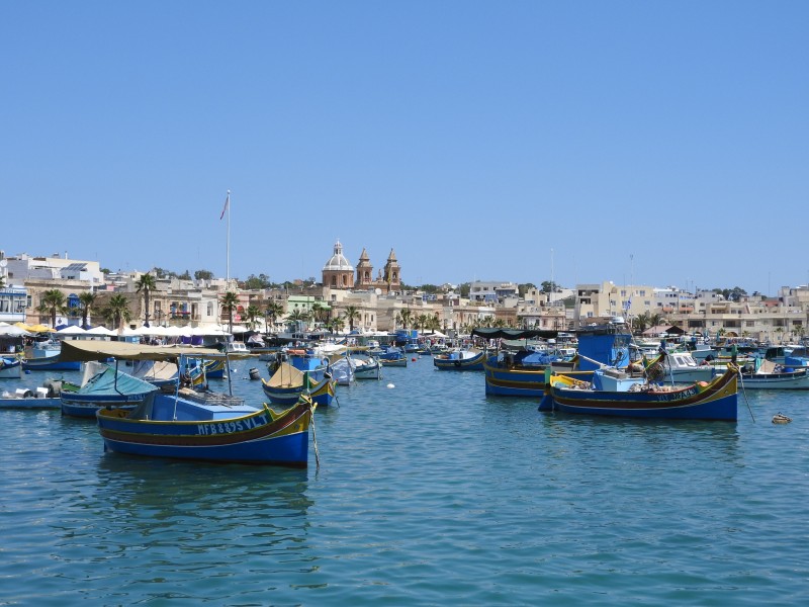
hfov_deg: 32.2
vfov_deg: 24.4
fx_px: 1402
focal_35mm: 60
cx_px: 404
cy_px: 304
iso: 100
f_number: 4.2
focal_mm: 10.7
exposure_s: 1/1250
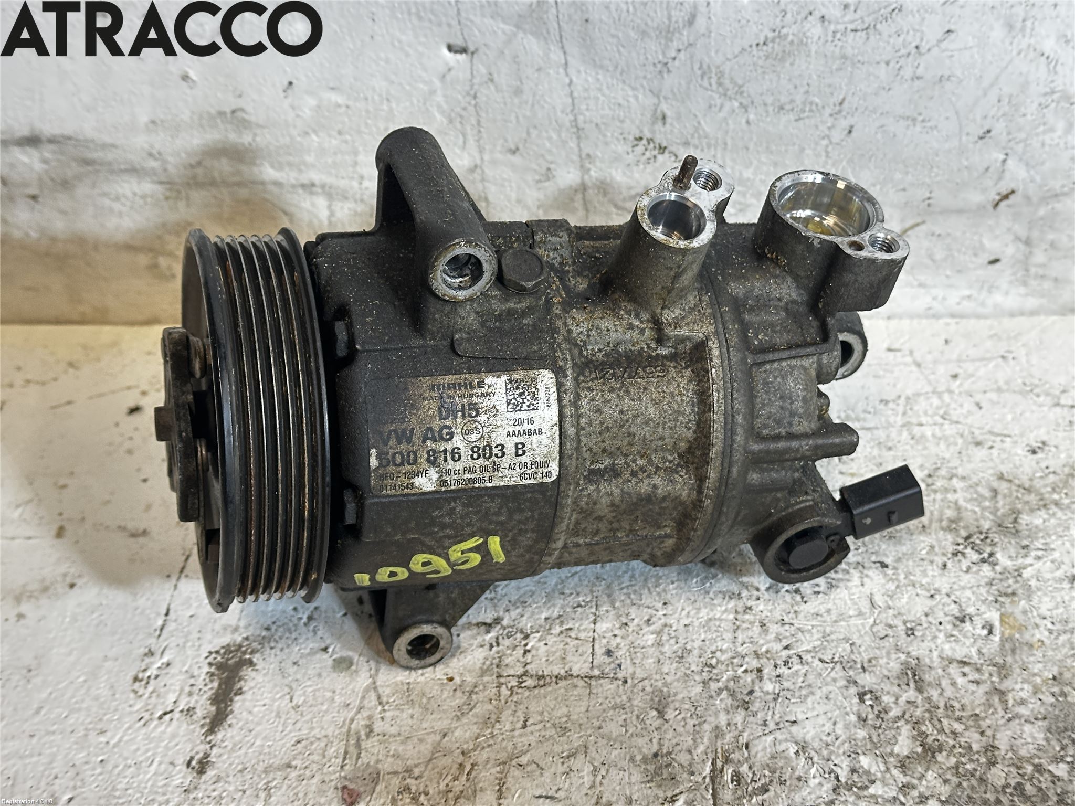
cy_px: 403
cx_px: 538
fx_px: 1491
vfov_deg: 30.3
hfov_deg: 39.7
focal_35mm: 48
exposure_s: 1/50
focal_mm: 6.86
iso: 250
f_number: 1.78
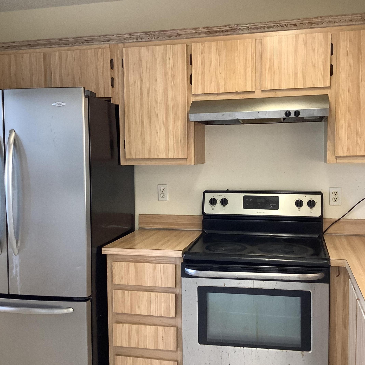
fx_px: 441
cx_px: 191
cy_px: 185
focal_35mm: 37
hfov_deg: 44.9
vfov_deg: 44.9
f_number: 2.4
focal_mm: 3.3
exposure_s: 1/60
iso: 160
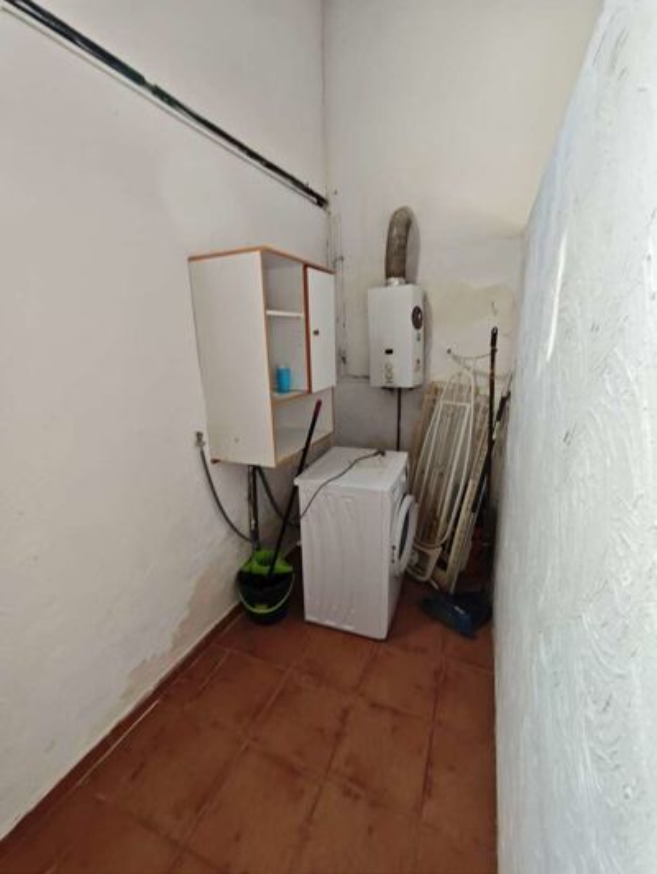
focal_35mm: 14
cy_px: 437
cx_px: 328
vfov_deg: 102.0
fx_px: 354
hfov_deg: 85.8
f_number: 2.2
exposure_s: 1/33.3
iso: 400
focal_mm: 2.16
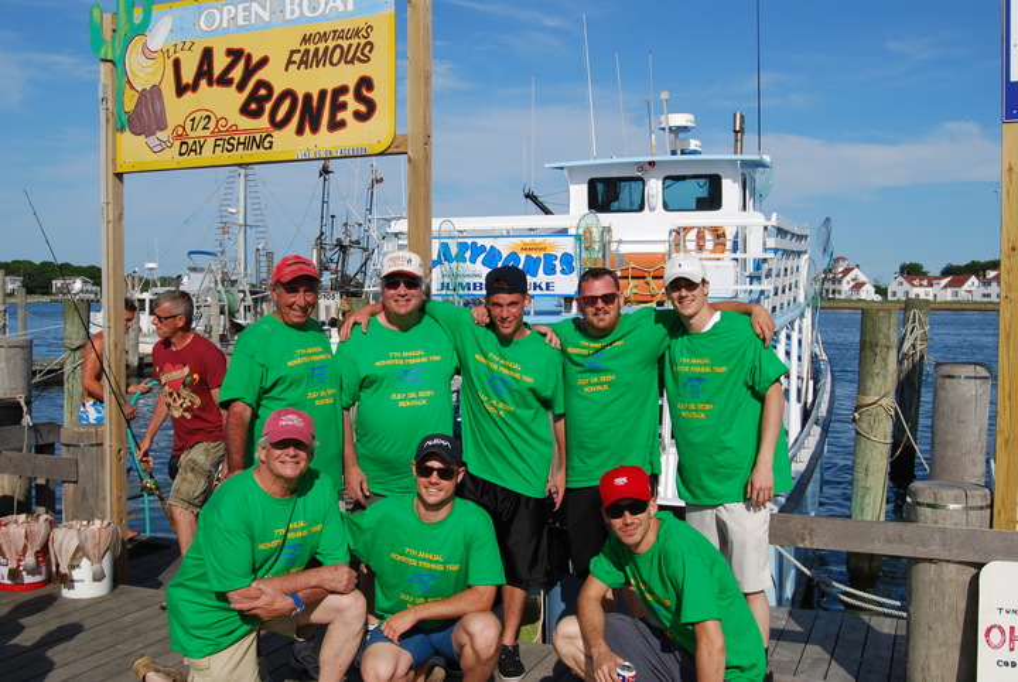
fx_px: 1019
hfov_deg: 53.1
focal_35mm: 36
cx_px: 509
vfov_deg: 37.0
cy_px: 341
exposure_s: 1/320
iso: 100
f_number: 9
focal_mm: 24
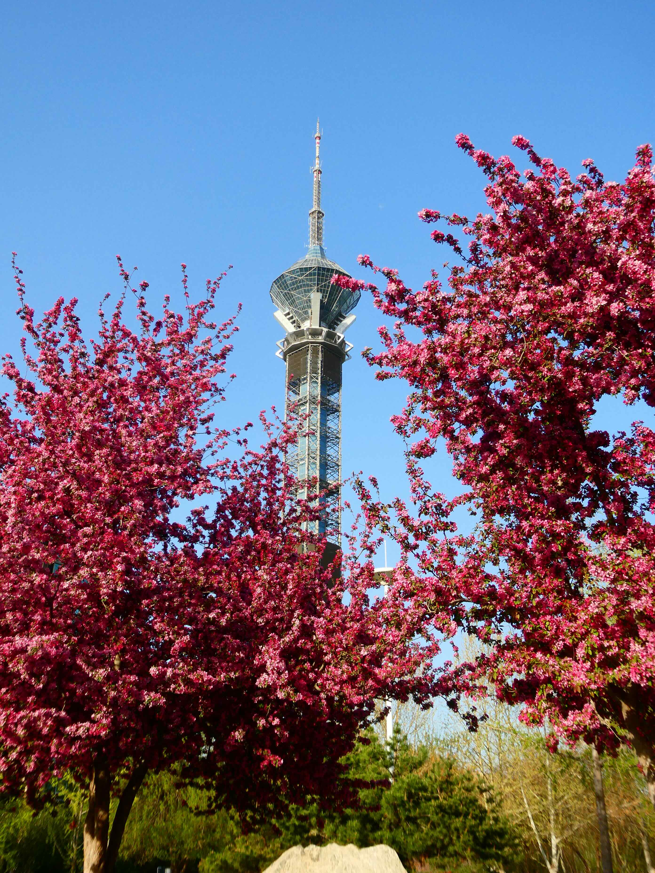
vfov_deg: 52.6
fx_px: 883
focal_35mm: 35
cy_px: 436
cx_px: 328
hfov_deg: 40.7
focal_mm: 6.3
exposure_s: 1/400
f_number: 3.7
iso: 80
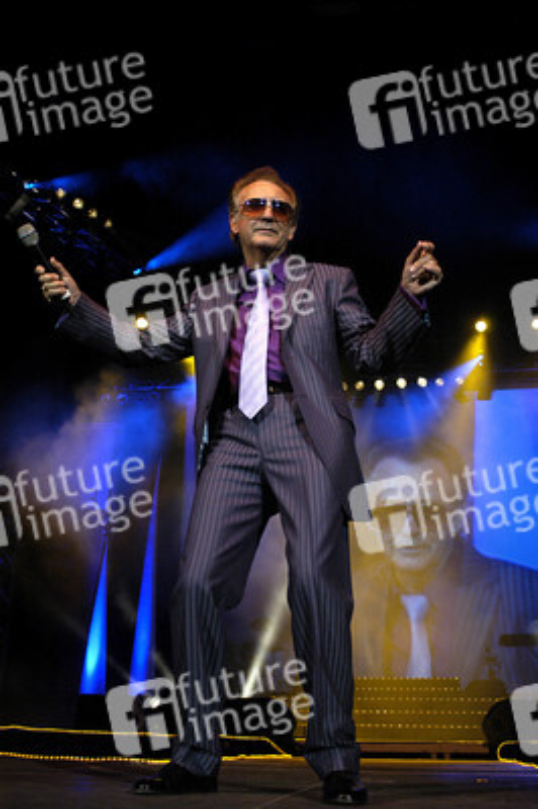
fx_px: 808
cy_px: 404
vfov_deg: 53.2
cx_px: 269
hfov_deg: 36.8
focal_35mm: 36
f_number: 3
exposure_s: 1/125
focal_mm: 24
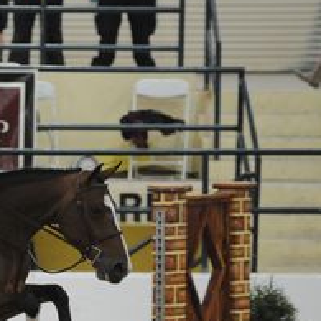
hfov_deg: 3.1
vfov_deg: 3.1
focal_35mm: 557
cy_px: 328
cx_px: -81
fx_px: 5844
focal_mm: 200
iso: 6400
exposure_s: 1/400
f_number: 2.8
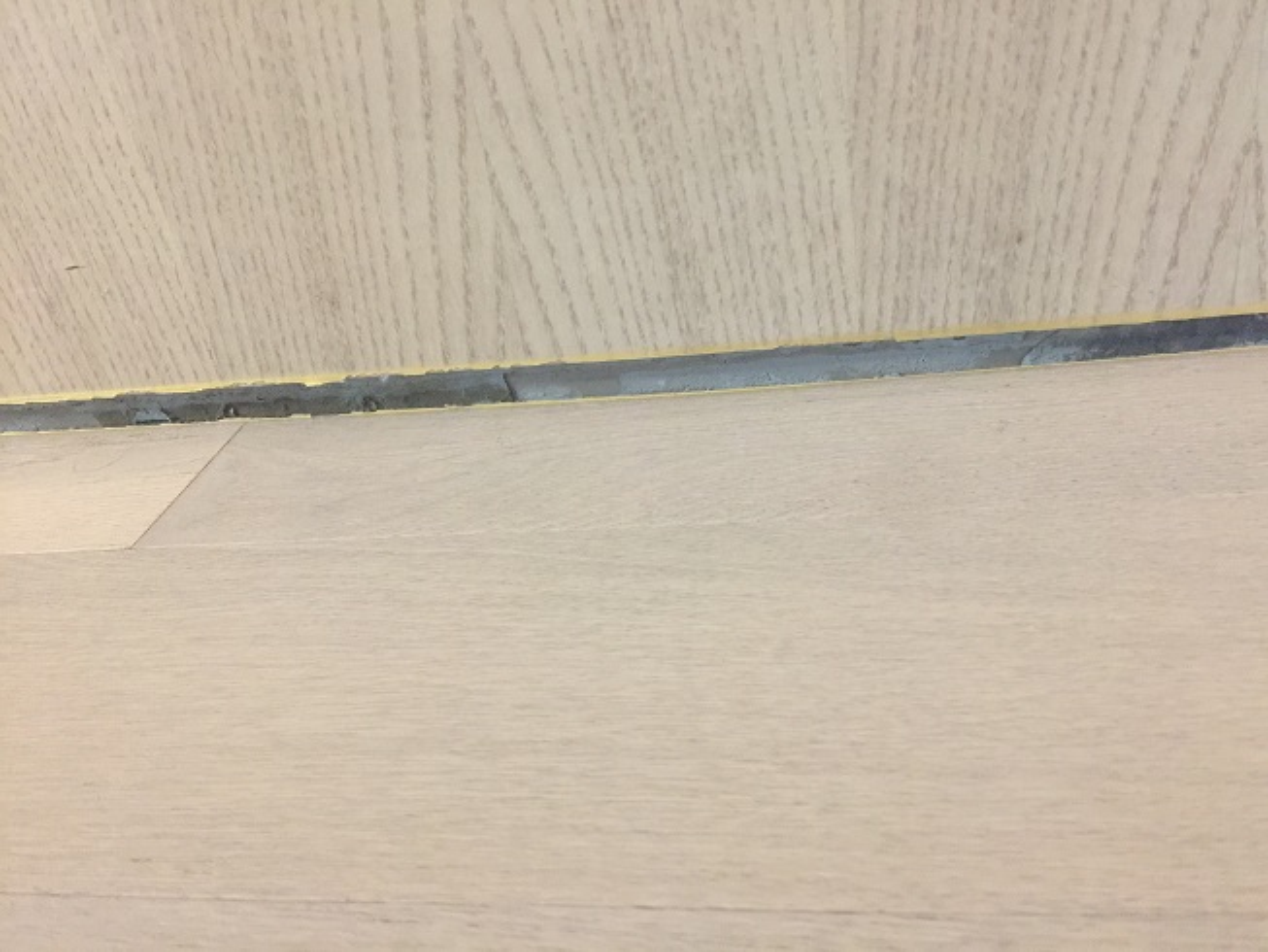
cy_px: 476
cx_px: 634
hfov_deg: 61.7
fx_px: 1062
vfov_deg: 48.2
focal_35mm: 29
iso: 100
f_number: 2.2
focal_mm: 4.15
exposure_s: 1/15
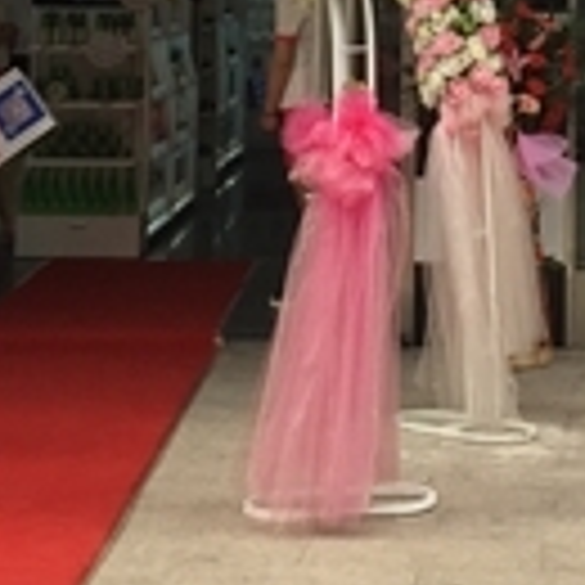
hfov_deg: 13.7
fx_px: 2409
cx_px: 526
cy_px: -279
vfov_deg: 13.1
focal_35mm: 126
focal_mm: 4.15
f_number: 2.2
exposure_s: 1/520
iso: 32
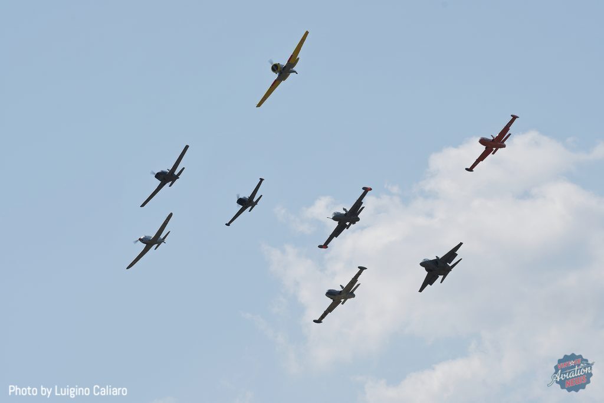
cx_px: 302
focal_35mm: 300
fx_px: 5034
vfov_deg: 4.6
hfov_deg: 6.9
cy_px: 202
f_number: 11
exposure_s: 1/500
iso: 100
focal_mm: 200
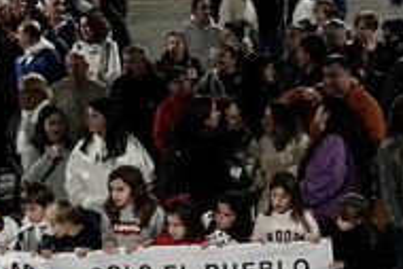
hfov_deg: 12.2
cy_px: 203
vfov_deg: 8.2
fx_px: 1882
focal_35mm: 168
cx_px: 333
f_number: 4.5
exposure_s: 1/125
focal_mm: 44
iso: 6400
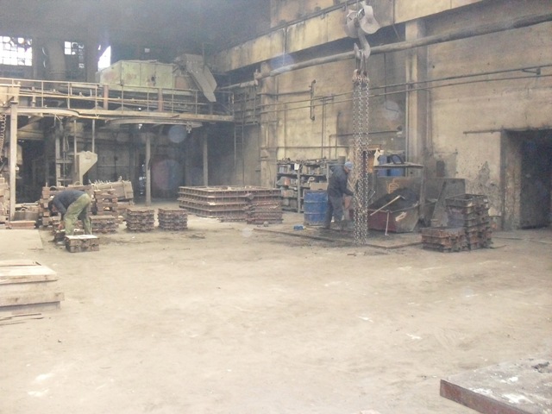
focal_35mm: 38
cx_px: 276
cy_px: 207
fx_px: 606
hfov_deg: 49.0
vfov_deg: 37.7
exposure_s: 1/45
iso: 400
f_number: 2.8
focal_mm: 6.3
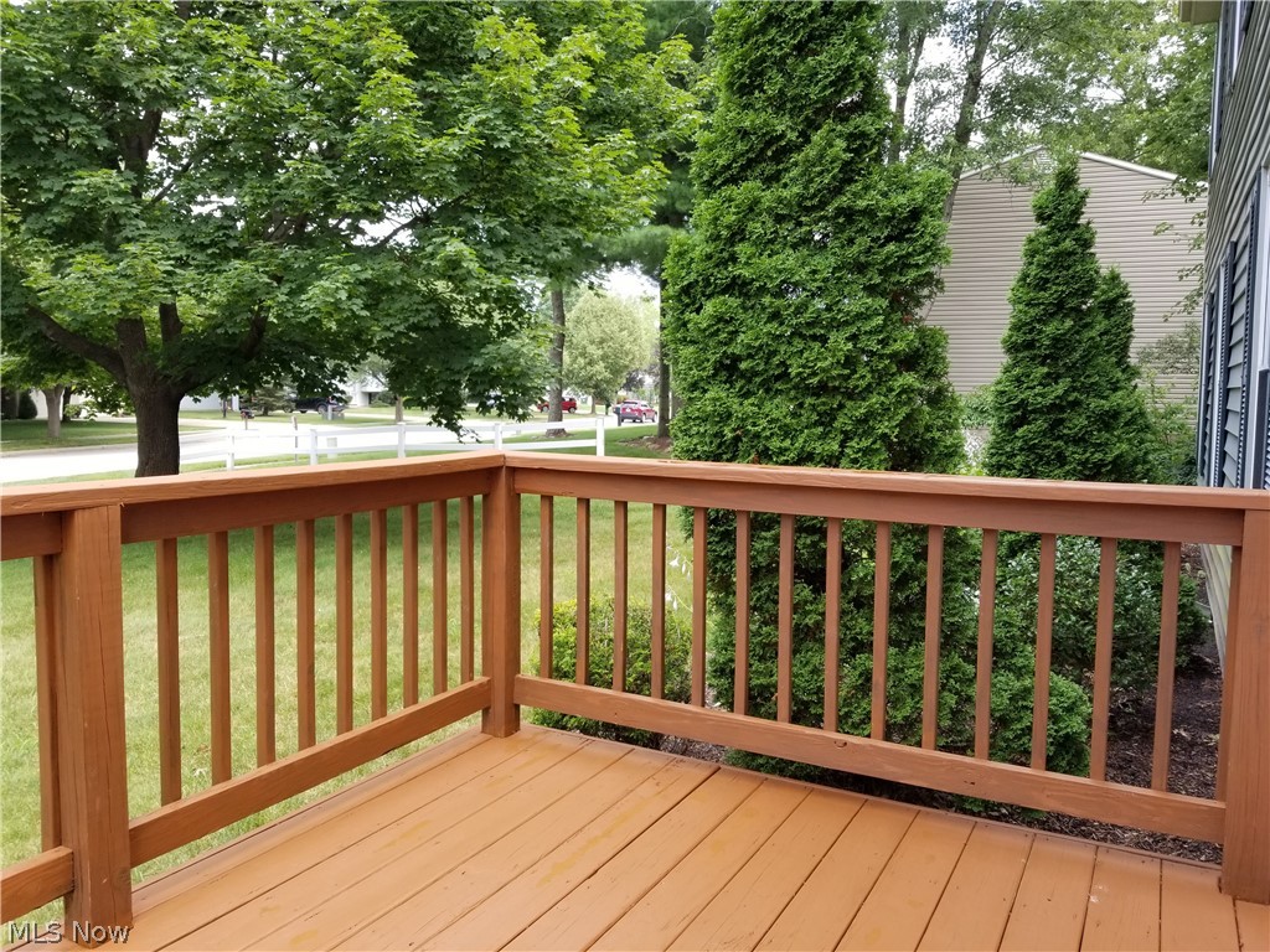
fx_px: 954
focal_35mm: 26
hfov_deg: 67.3
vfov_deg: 53.1
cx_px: 635
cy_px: 476
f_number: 1.7
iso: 50
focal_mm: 4.25
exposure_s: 1/387
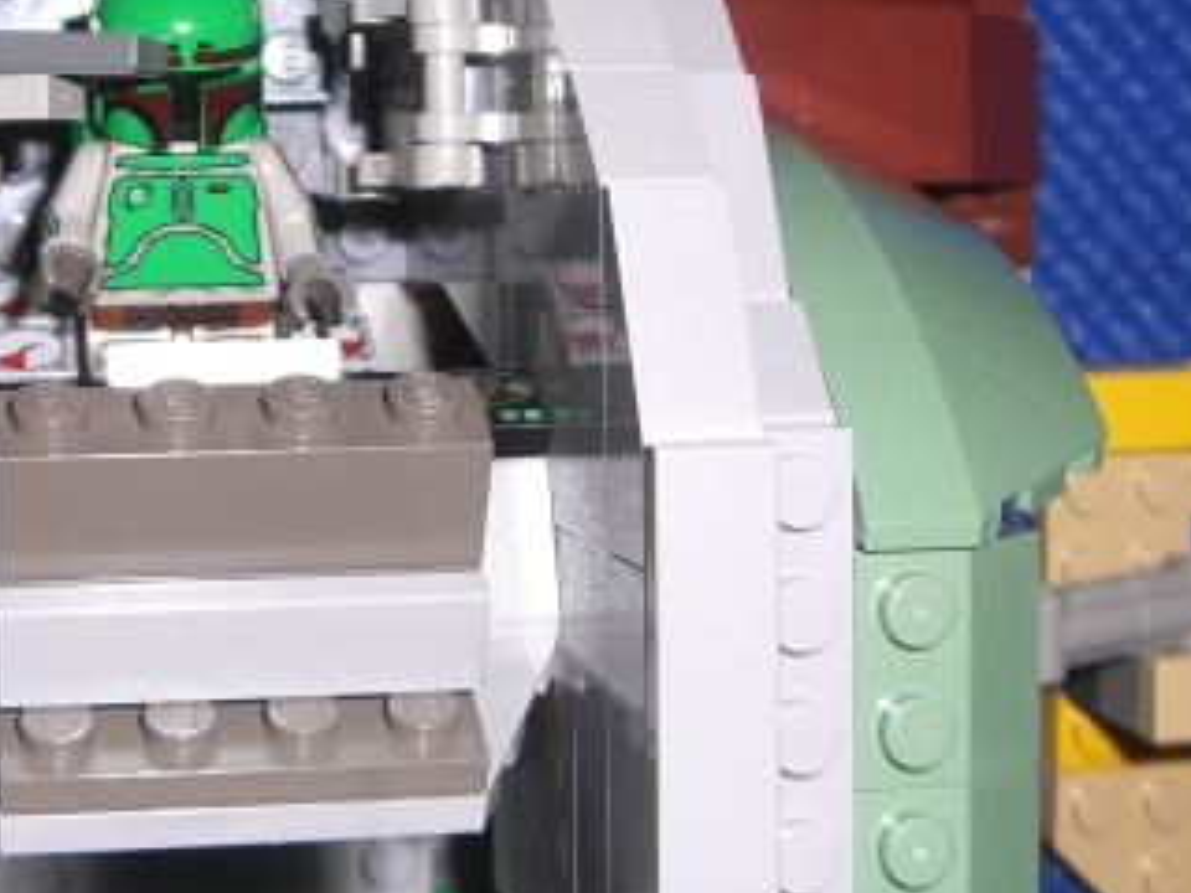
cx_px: 287
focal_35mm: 76
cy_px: 372
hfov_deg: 25.3
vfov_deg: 19.4
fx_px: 2615
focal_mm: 6.2
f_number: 2.7
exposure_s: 1/60
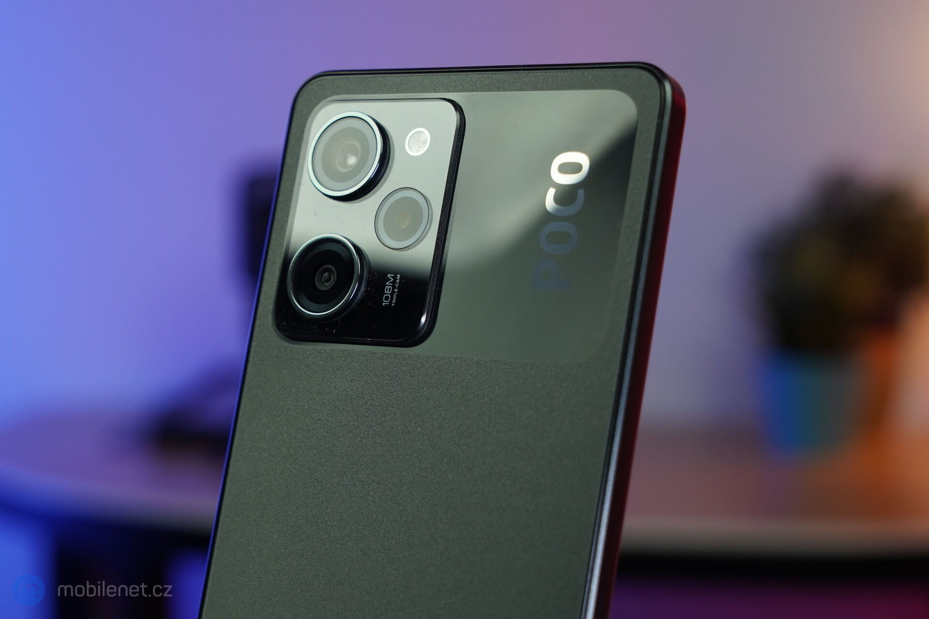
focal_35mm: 60
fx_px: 1548
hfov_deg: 33.4
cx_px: 464
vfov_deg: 22.6
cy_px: 310
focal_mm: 60
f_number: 7.1
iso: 640
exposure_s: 1/125
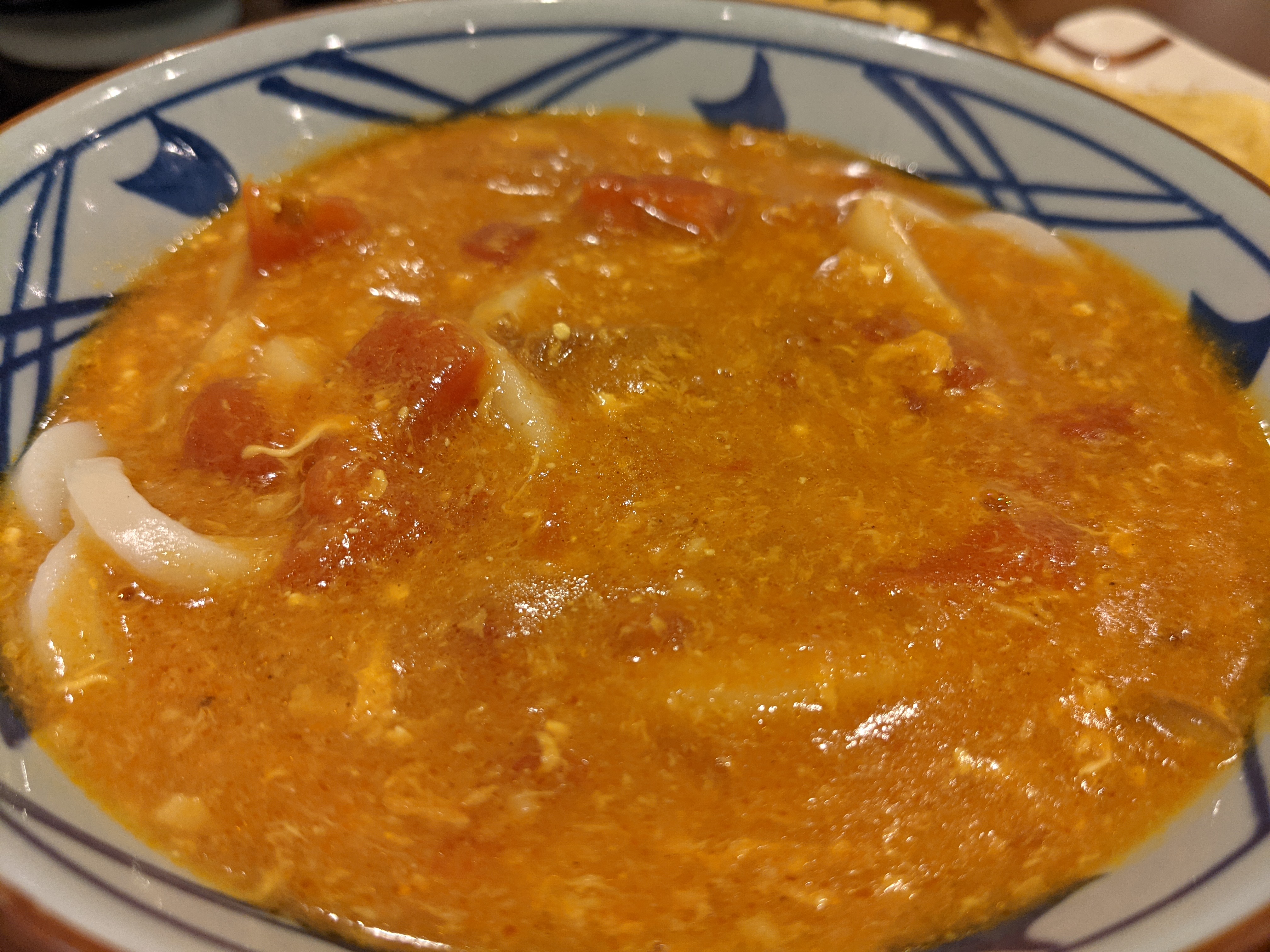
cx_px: 635
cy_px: 476
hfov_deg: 65.3
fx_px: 991
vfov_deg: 51.4
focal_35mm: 27
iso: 52
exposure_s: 1/25
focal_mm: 4.38
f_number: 1.73
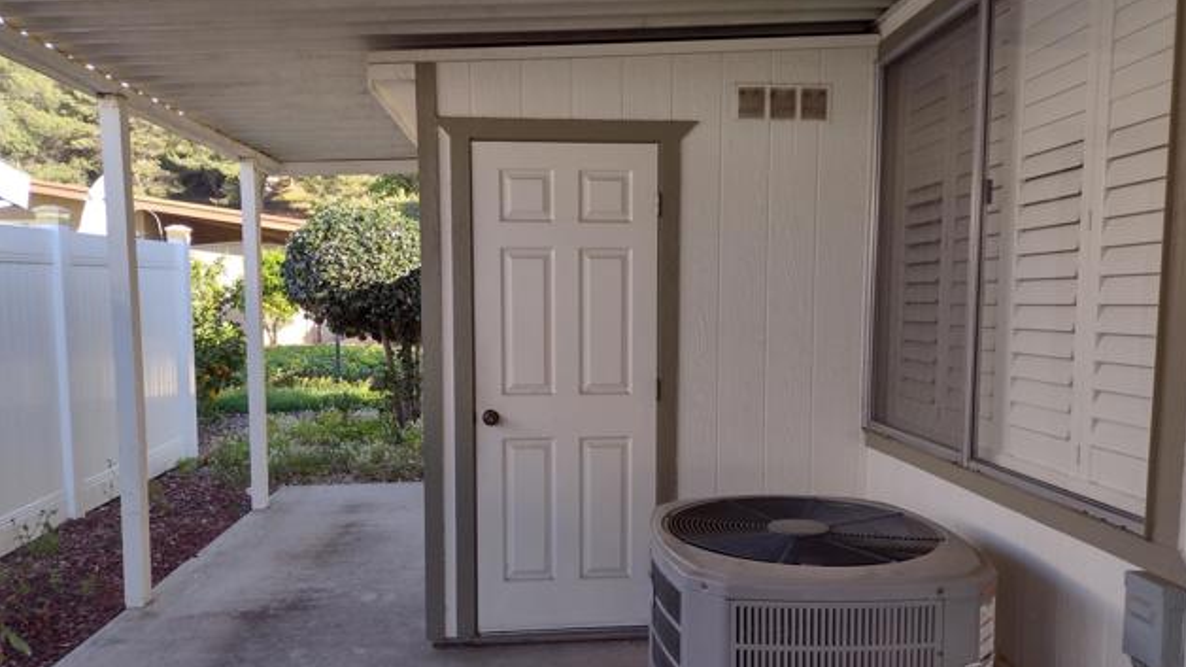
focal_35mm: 30
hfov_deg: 64.3
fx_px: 943
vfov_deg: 38.8
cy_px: 382
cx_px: 602
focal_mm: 4.71
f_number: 1.7
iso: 100
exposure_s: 1/282
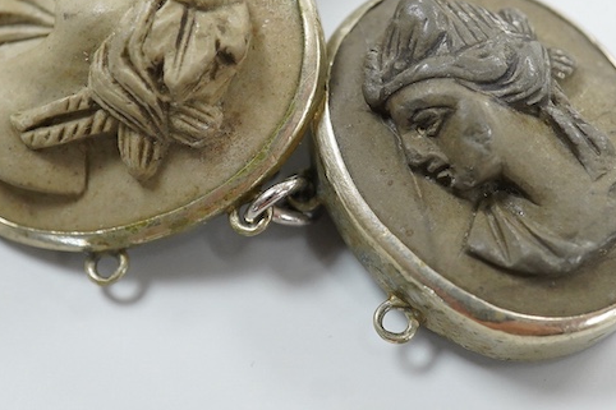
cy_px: 98
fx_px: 1437
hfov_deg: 24.2
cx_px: 305
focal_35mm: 84
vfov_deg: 16.2
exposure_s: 1/100
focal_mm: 30
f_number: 10
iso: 2500
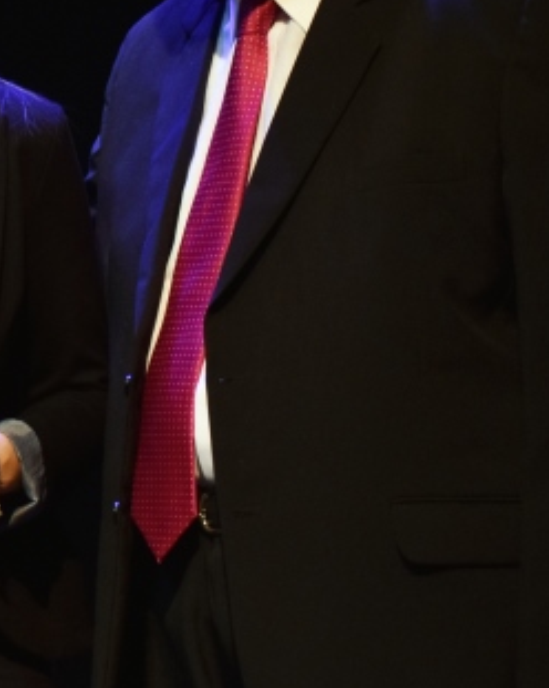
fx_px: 3968
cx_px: -305
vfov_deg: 9.9
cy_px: 138
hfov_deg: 7.7
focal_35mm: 195
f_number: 4.5
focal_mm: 42
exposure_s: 1/30
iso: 400
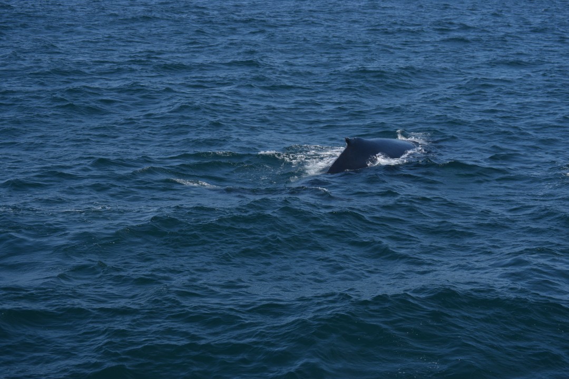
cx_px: 284
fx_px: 1304
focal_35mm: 82
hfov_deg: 24.6
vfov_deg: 16.6
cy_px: 190
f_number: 5.6
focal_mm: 55
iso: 200
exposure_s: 1/1600
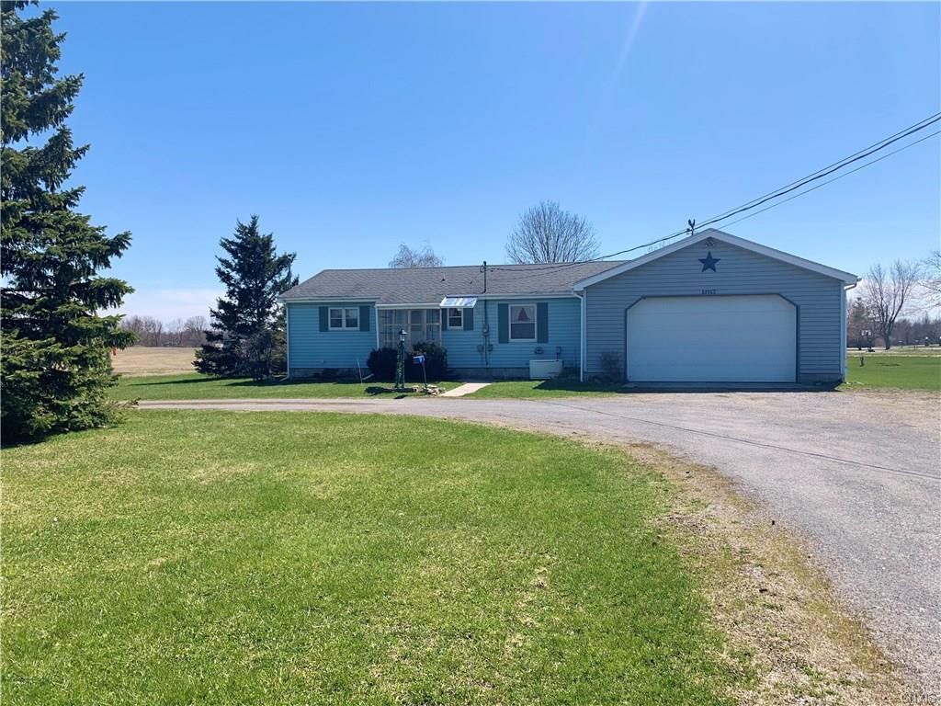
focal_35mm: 26
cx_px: 470
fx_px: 707
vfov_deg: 53.1
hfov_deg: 67.3
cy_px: 353
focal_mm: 4.25
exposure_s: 1/2545
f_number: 1.8
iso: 25
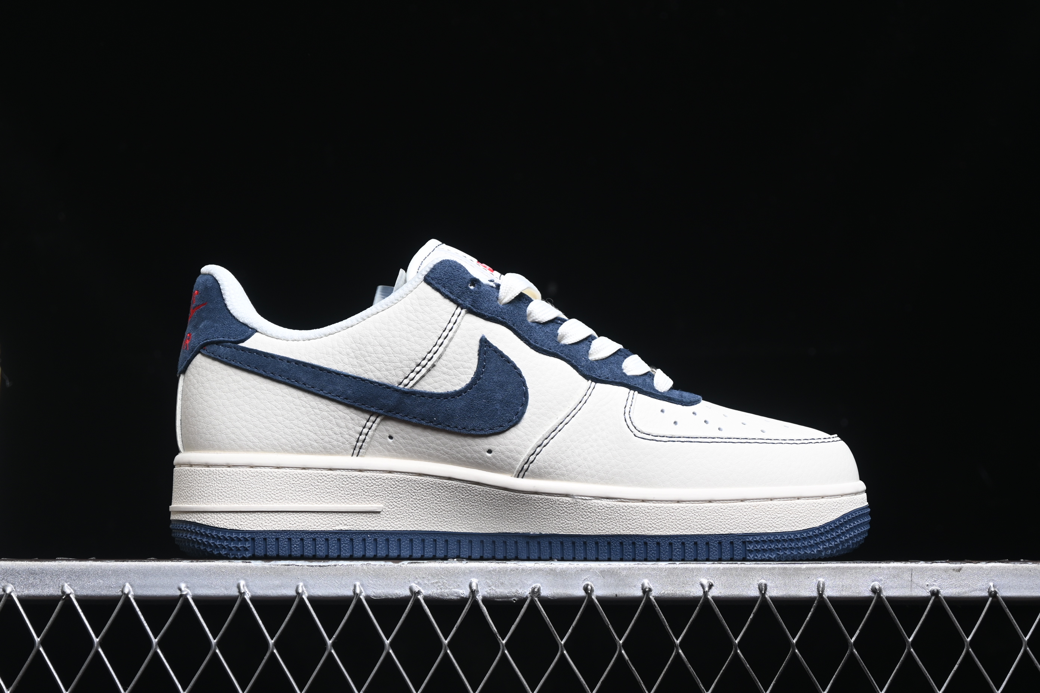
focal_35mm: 75
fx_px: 2166
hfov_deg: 27.0
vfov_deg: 18.2
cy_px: 346
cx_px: 520
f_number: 6.3
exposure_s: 1/60
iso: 160
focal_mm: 50
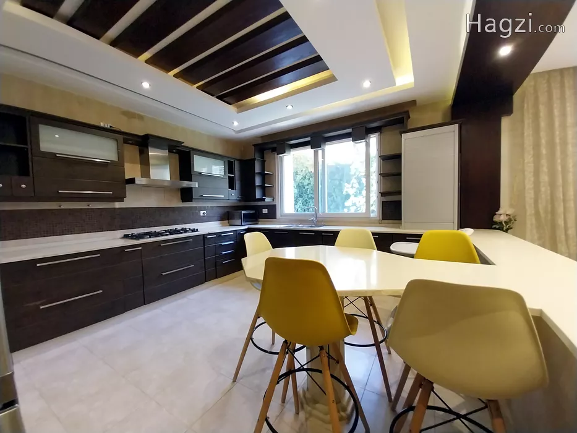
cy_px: 216
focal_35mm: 13
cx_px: 288
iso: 200
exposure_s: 1/33
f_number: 2.2
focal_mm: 1.3
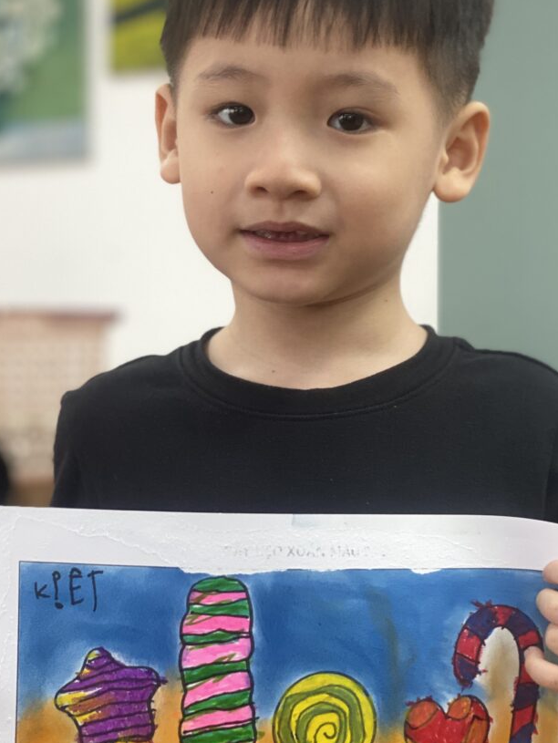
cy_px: 474
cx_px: 274
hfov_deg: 17.4
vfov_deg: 22.9
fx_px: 1825
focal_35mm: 85
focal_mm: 6
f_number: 2
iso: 125
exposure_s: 1/100
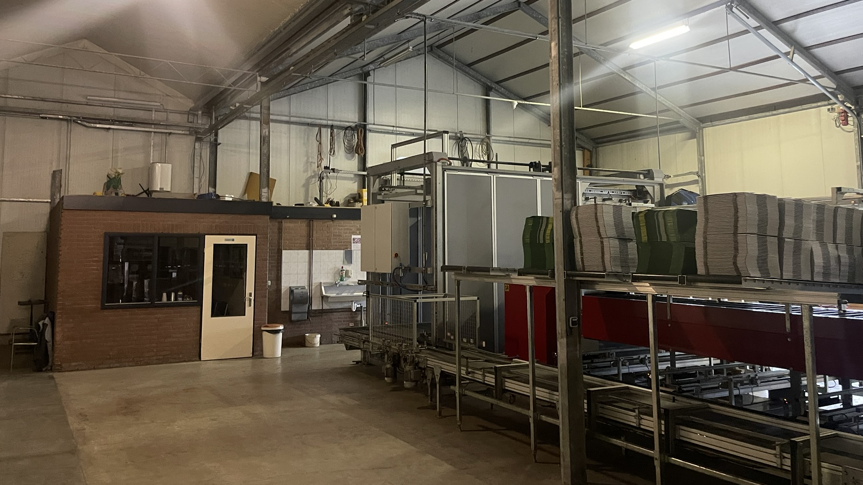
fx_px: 664
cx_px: 426
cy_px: 169
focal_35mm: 29
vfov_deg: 39.8
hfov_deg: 66.1
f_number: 1.6
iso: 500
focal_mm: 5.1
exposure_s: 1/25
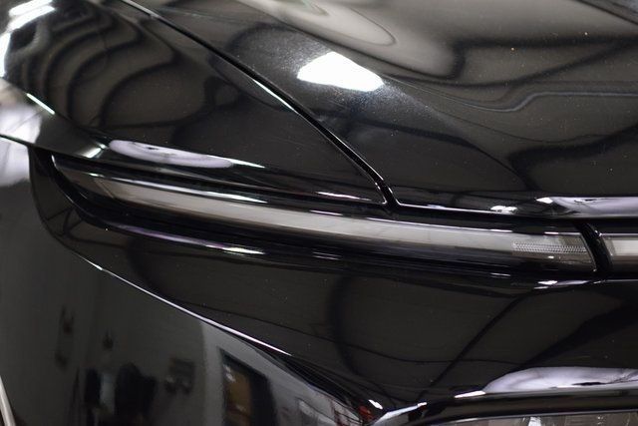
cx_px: 319
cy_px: 213
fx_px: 1861
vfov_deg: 13.0
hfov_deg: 19.5
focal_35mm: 105
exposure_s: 1/60
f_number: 2.8
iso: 1600
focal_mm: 70
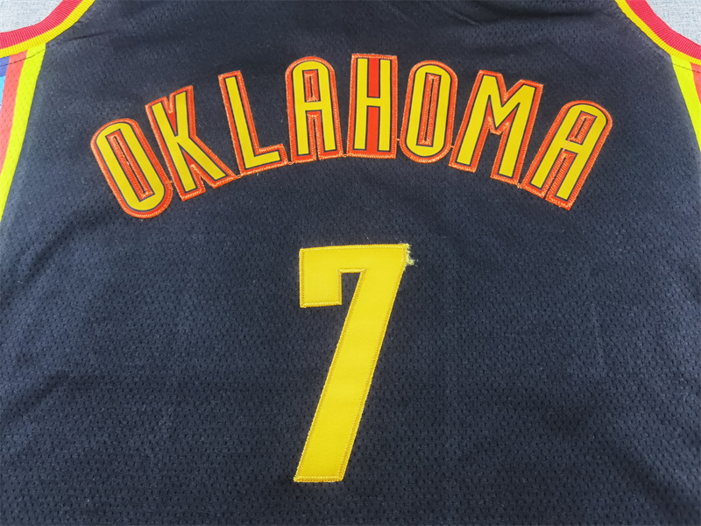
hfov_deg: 65.3
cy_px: 263
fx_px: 547
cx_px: 350
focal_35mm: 27
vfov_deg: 51.4
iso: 50
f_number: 1.9
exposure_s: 1/76.9
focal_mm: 6.71
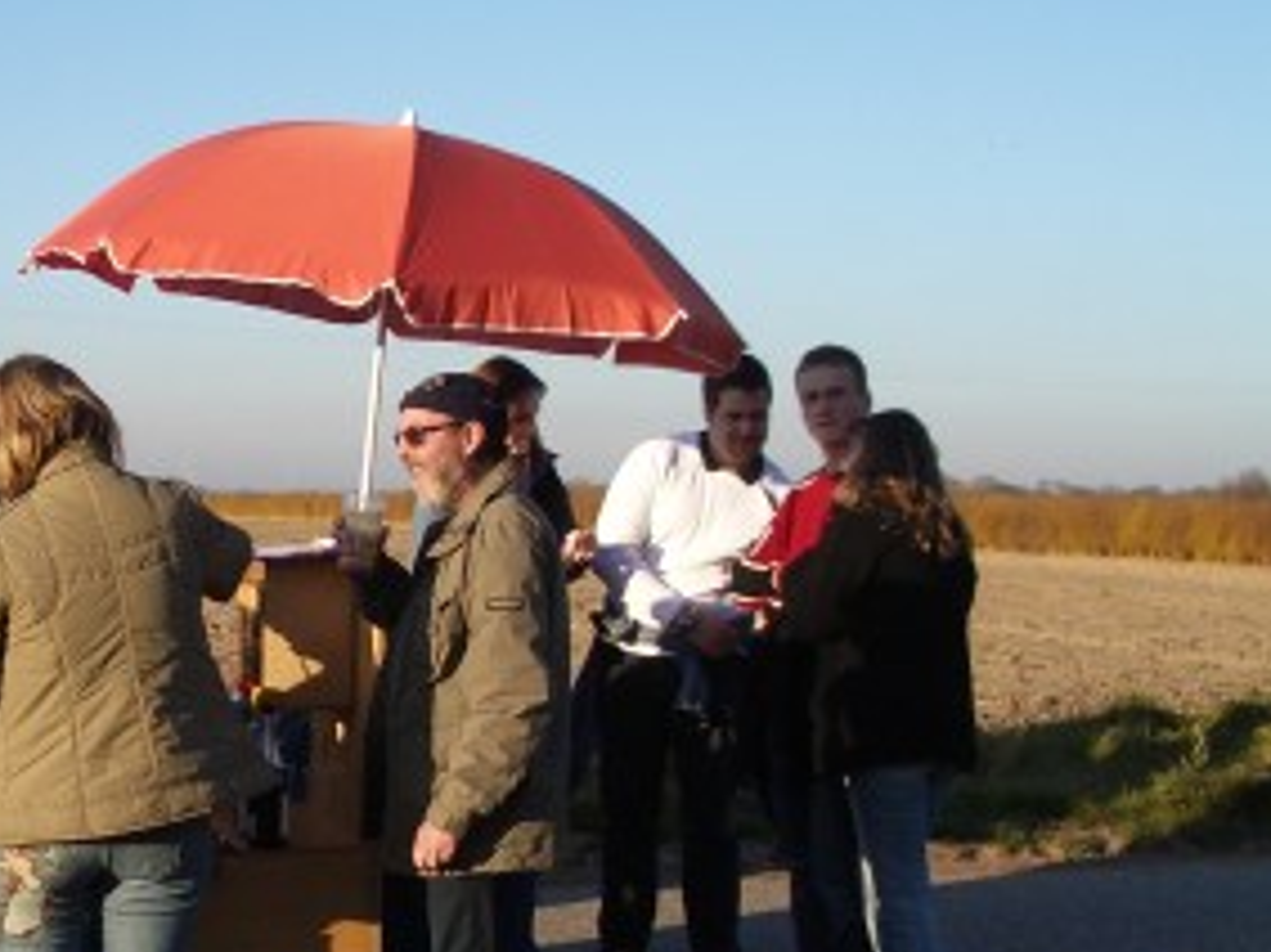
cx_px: 67
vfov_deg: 21.5
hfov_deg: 27.3
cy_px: 656
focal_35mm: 68
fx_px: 2496
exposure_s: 1/250
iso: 80
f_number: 4.3
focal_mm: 5.8
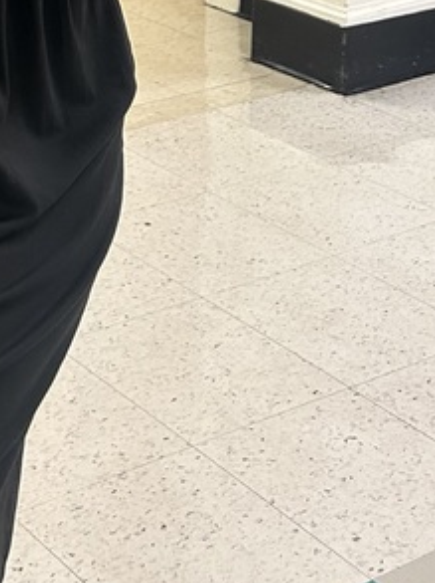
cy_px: -294
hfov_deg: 15.3
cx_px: -149
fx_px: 1528
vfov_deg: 18.9
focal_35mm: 91
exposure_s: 1/60
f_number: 1.5
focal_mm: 5.7
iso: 125
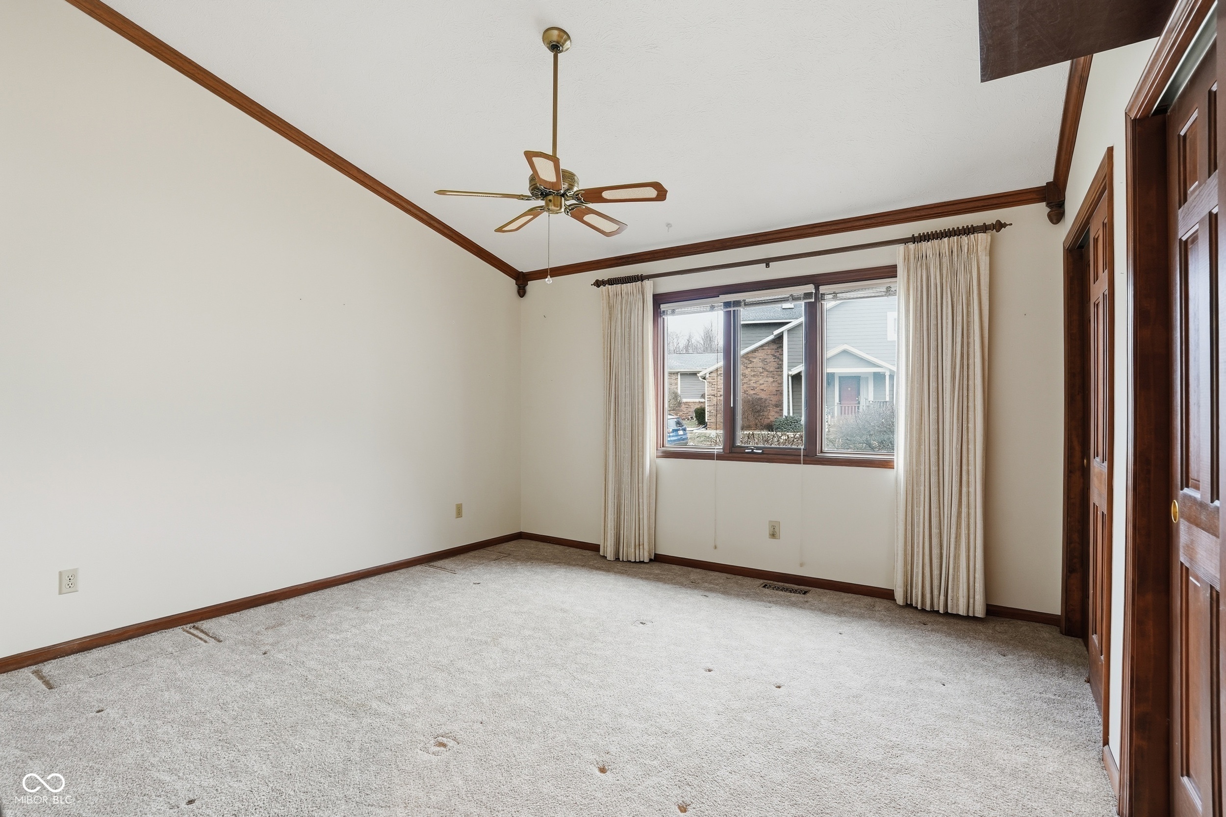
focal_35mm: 16
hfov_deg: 96.7
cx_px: 613
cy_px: 408
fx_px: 545
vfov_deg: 73.8
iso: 250
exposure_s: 1/8
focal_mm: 16
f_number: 9
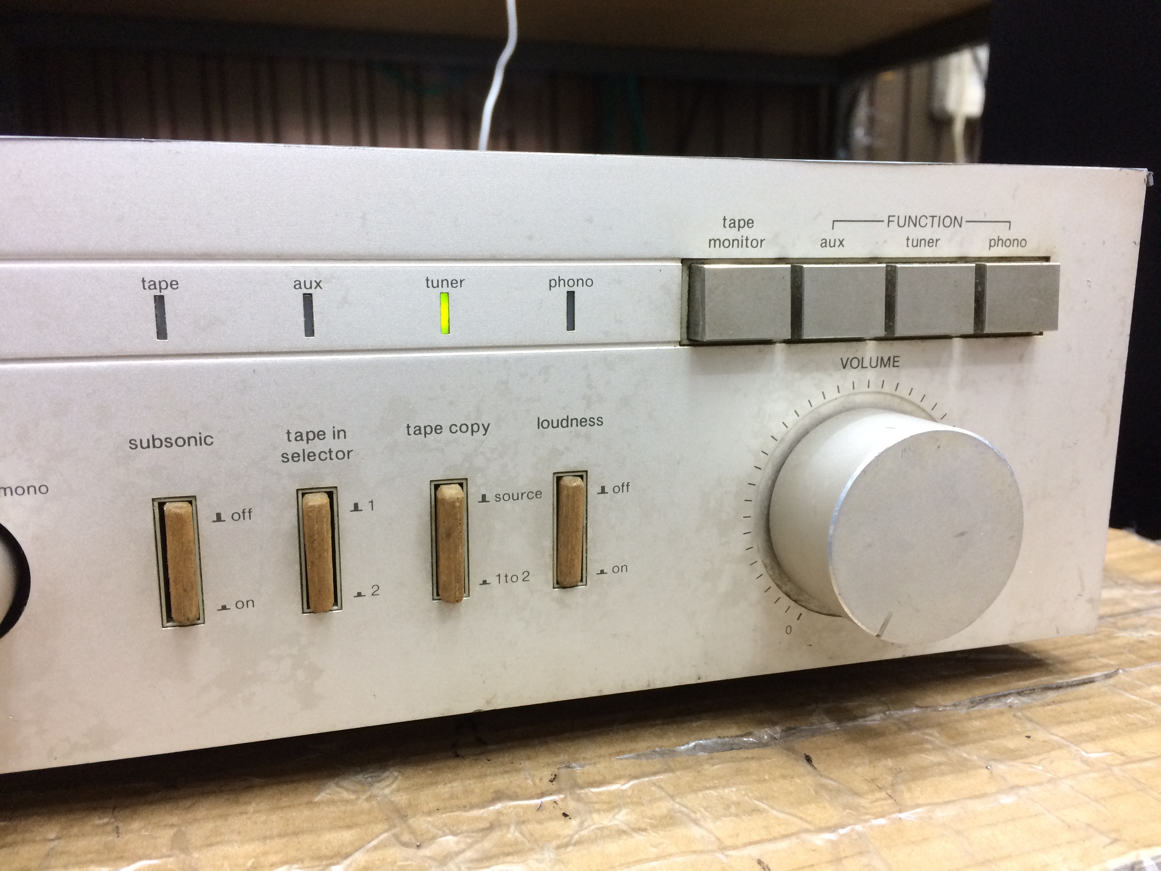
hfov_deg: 61.7
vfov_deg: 48.2
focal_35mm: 29
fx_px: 973
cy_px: 436
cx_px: 580
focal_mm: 4.15
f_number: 2.2
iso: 160
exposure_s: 1/33
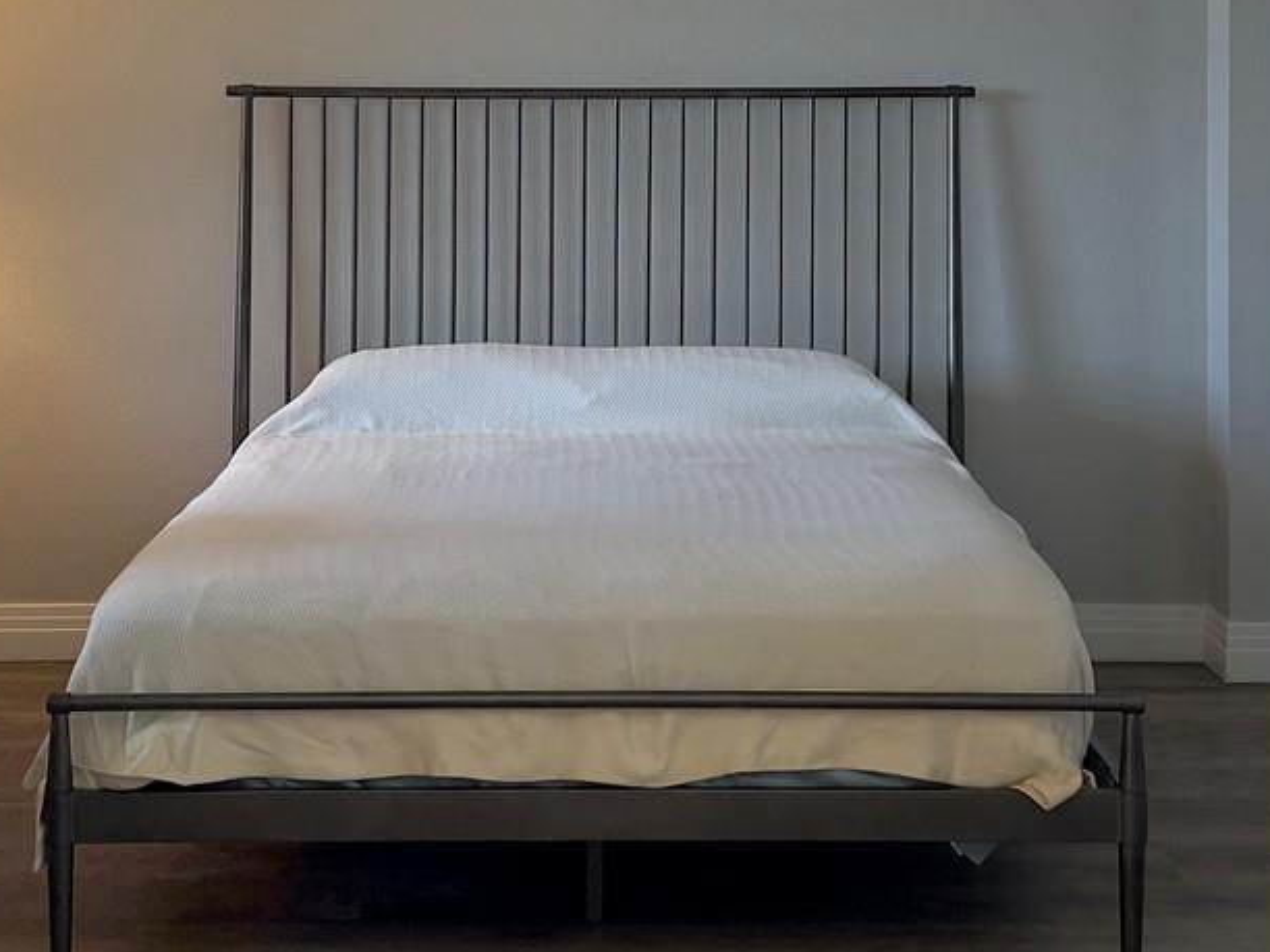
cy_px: 106
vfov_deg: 21.2
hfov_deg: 28.6
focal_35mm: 68
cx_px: 602
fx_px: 2495
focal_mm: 5.7
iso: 64
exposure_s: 1/120
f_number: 1.5
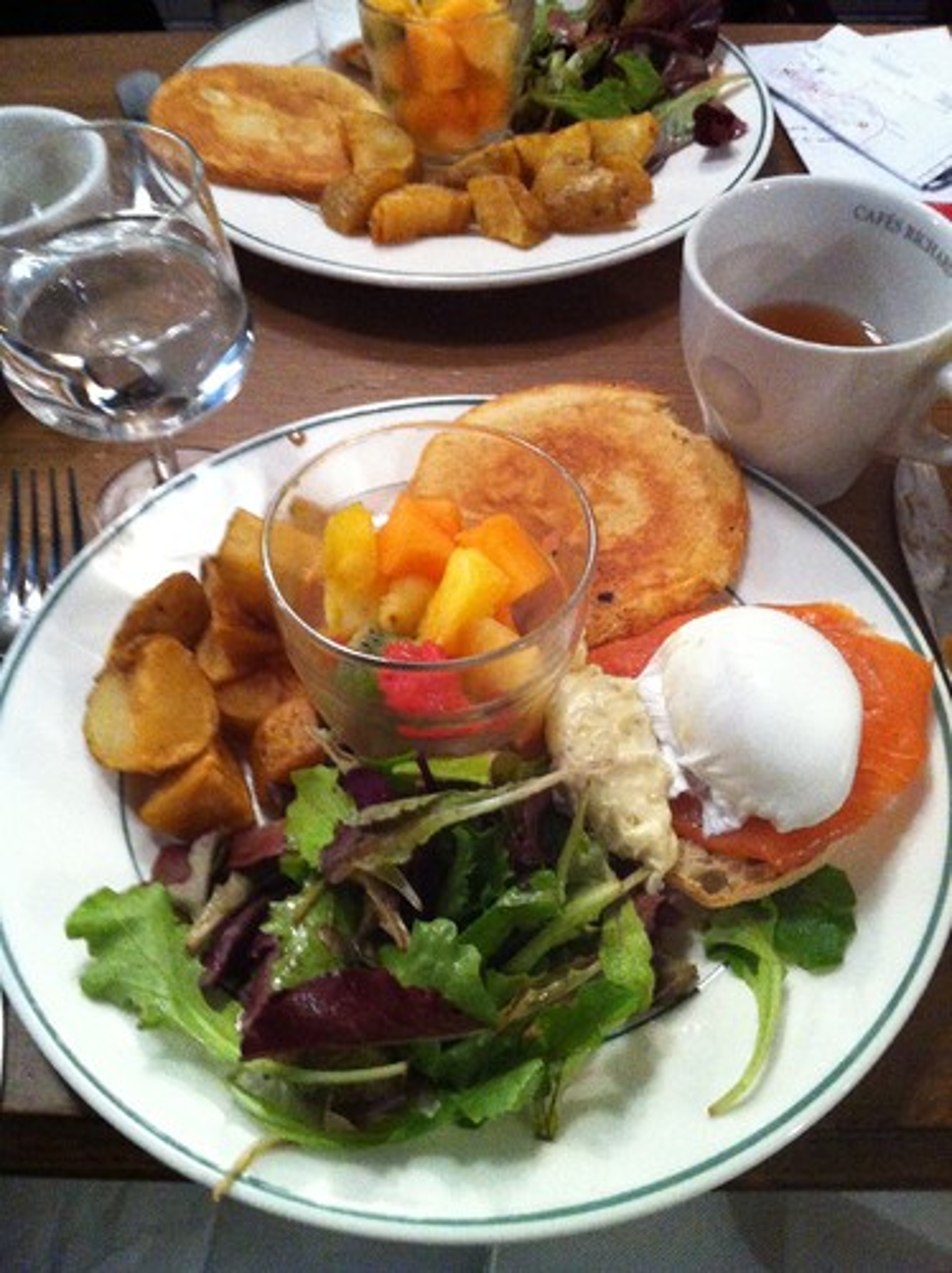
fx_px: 1286
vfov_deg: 52.7
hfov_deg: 40.6
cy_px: 636
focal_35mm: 35
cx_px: 476
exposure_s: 1/15
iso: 400
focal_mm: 3.85
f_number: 2.8
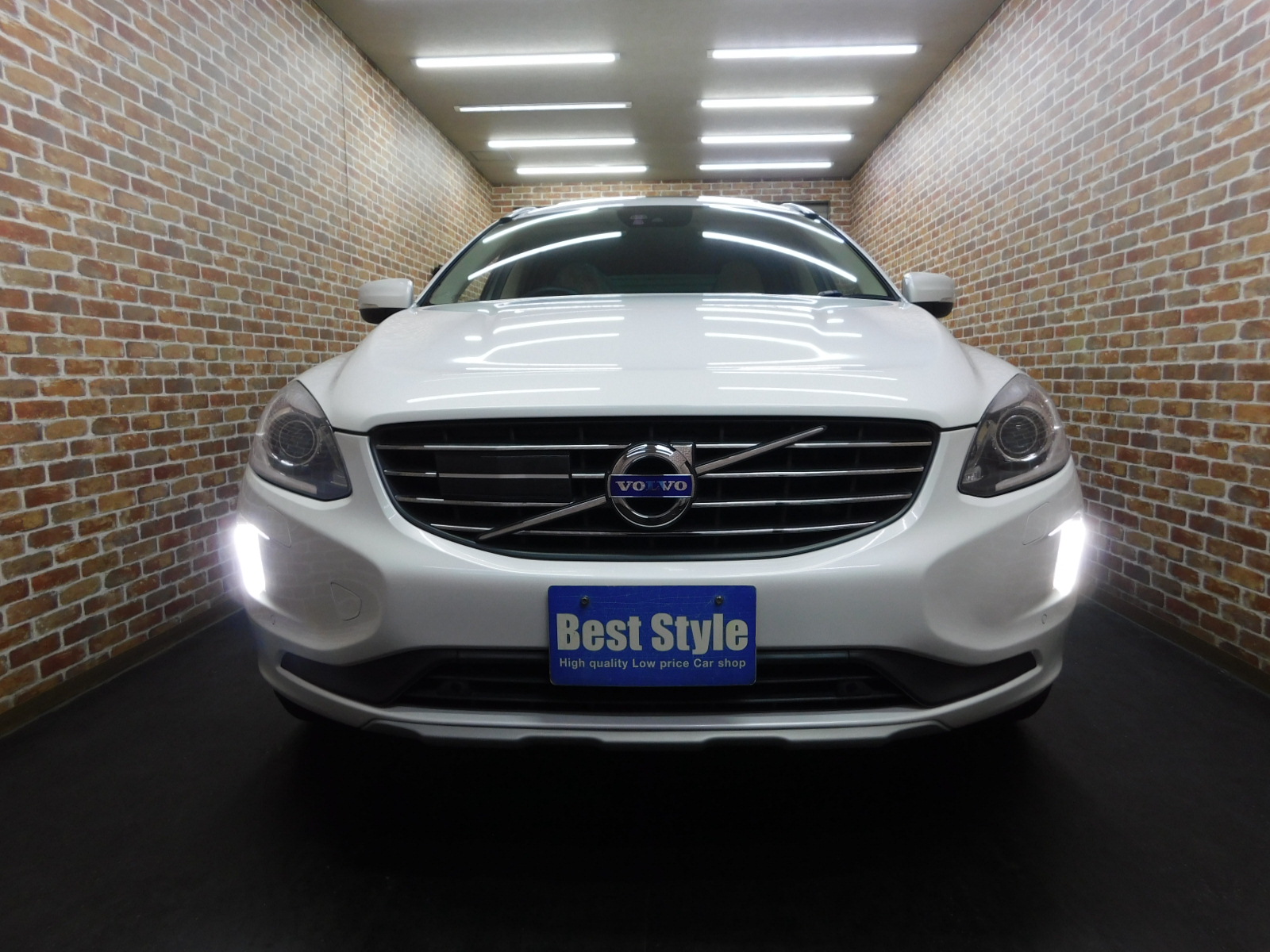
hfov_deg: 73.9
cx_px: 635
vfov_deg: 58.9
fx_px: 844
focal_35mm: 23
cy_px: 476
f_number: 3
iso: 125
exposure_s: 1/30
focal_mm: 4
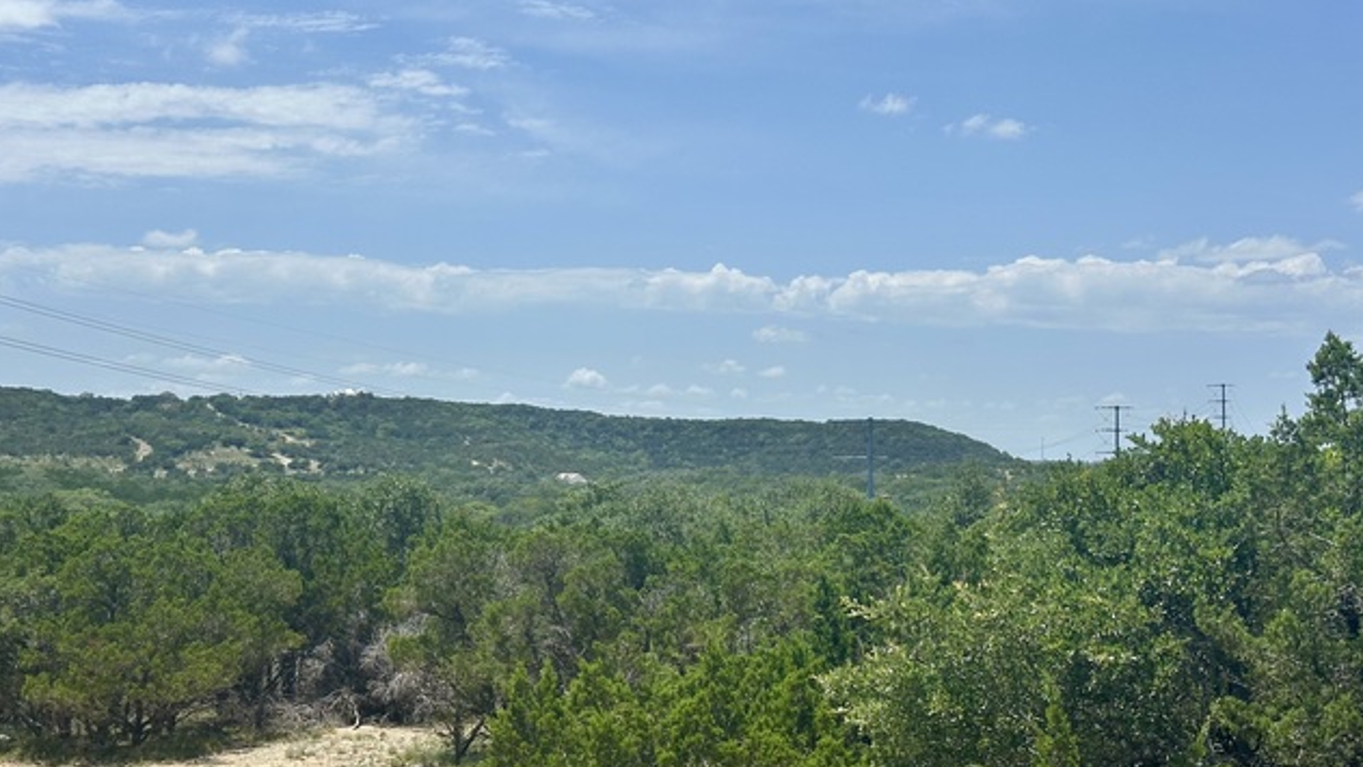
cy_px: 363
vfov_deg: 22.6
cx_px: 676
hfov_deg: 39.2
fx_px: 1916
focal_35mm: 53
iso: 64
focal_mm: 6.86
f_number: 1.78
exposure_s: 1/7092
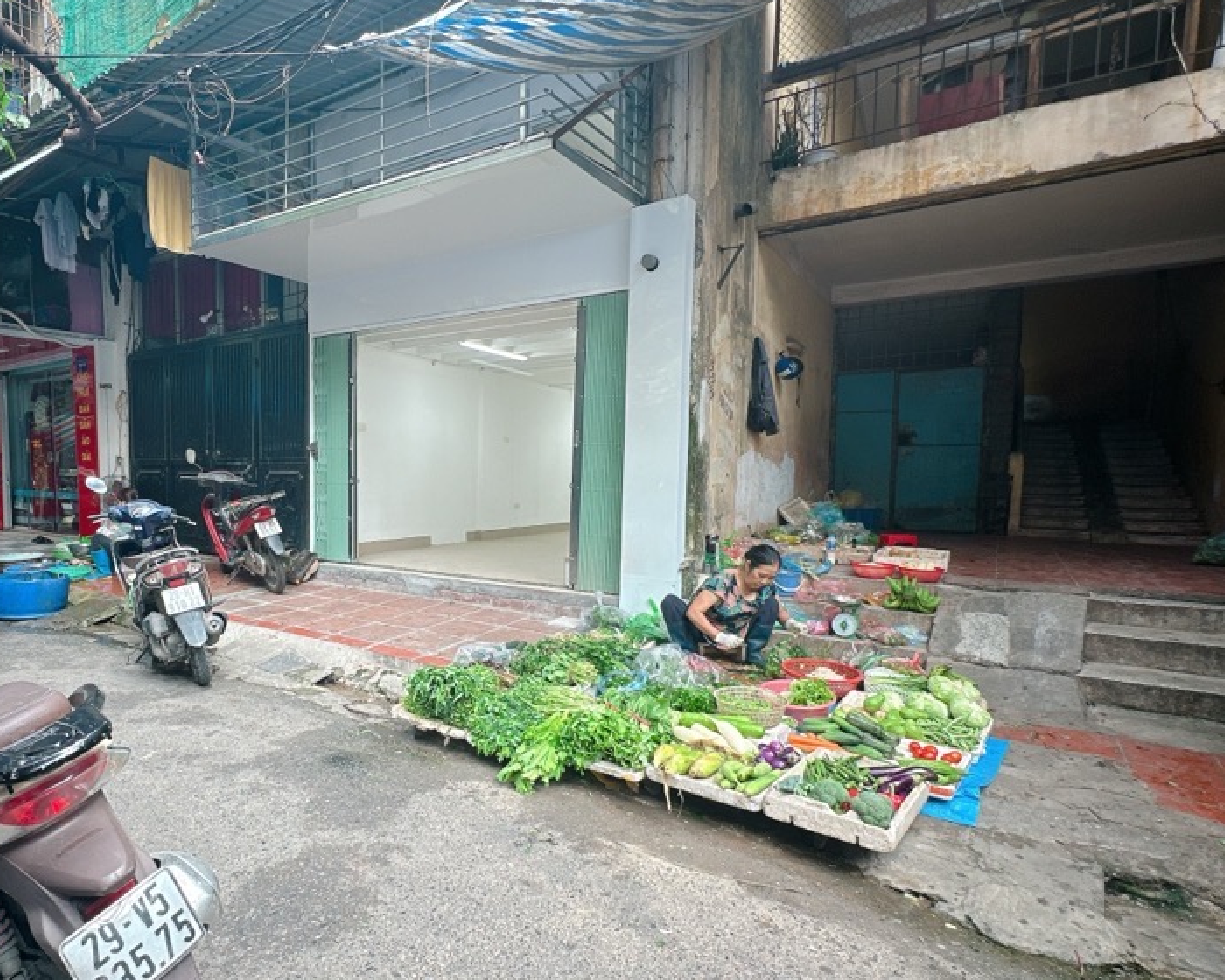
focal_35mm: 20
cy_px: 534
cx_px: 481
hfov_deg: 79.3
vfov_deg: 68.0
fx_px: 725
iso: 50
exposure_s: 1/99
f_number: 2.2
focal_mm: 2.22
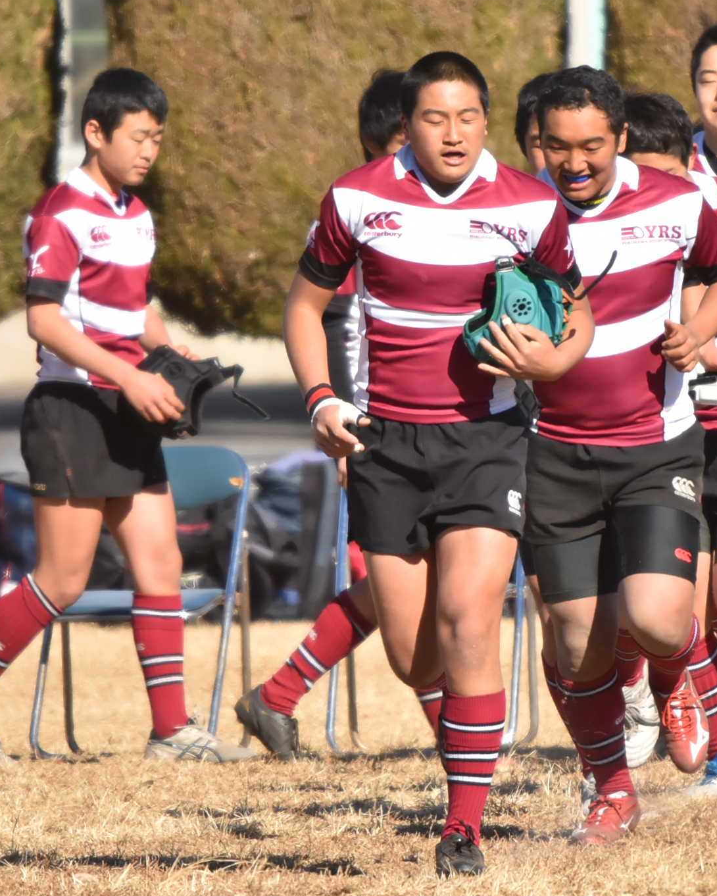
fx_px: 32831
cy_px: 295
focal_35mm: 1238
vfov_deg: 1.6
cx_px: 547
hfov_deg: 1.3
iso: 450
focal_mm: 400
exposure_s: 1/1600
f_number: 6.3
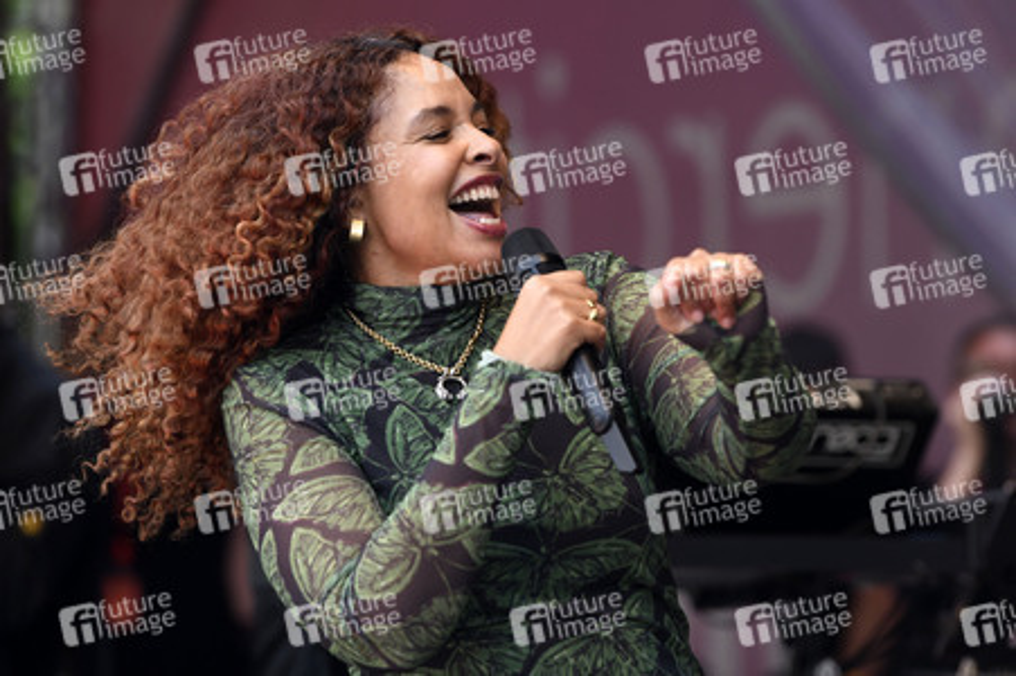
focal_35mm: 185
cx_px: 508
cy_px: 338
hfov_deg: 11.1
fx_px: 5217
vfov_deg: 7.4
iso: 640
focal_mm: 185
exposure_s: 1/1000
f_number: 4.5
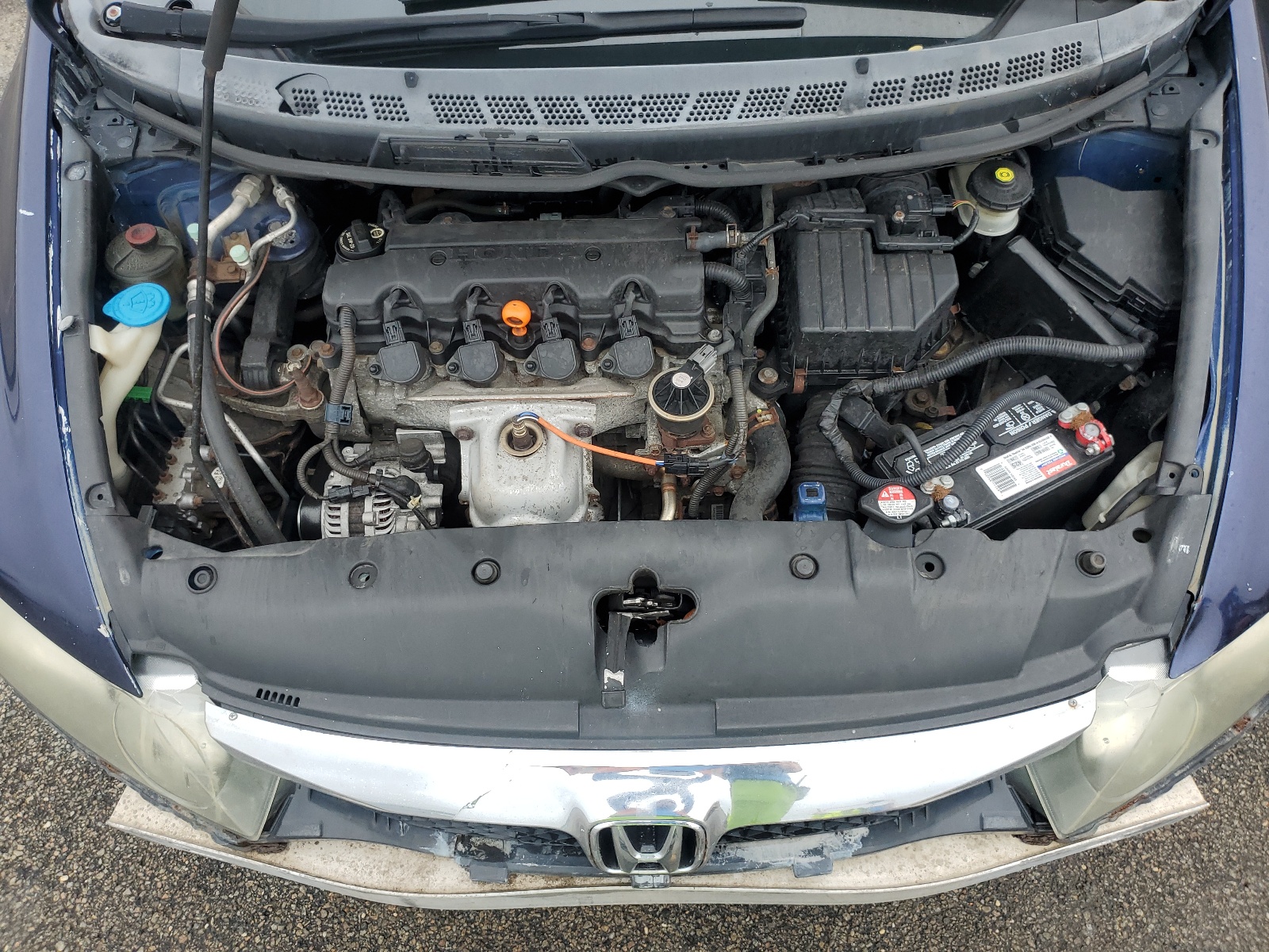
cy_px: 476
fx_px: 953
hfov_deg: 67.3
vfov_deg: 53.1
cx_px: 634
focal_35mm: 26
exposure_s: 1/1000
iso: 50
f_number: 1.5
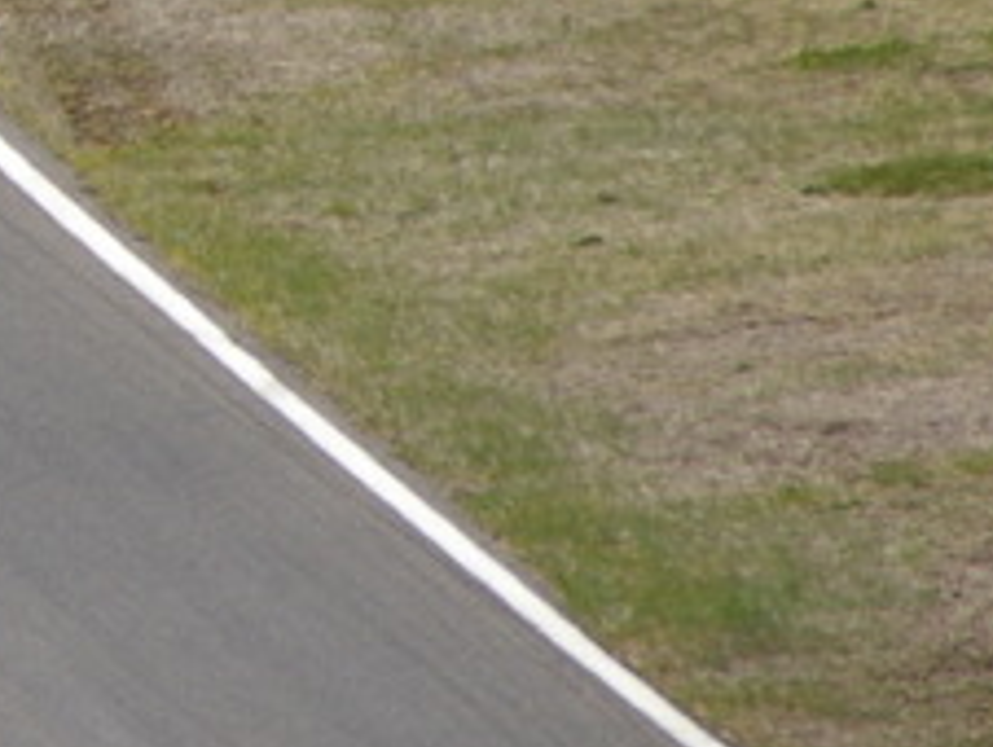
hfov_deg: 1.2
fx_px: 46866
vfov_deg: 0.9
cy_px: -426
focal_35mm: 1632
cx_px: -839
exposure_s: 1/500
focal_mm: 250
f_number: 9.5
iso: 200
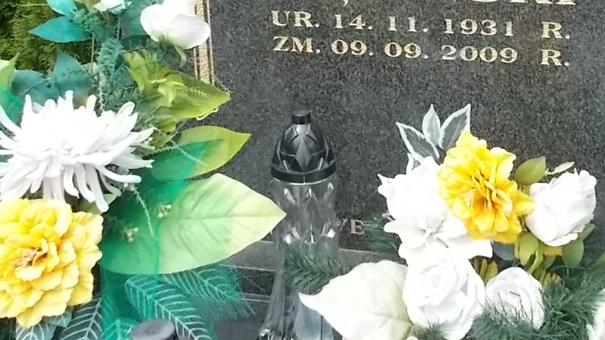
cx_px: 424
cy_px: 31
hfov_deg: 38.5
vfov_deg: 22.1
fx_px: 850
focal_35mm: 53
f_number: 8
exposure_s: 1/320
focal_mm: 4.6
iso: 400
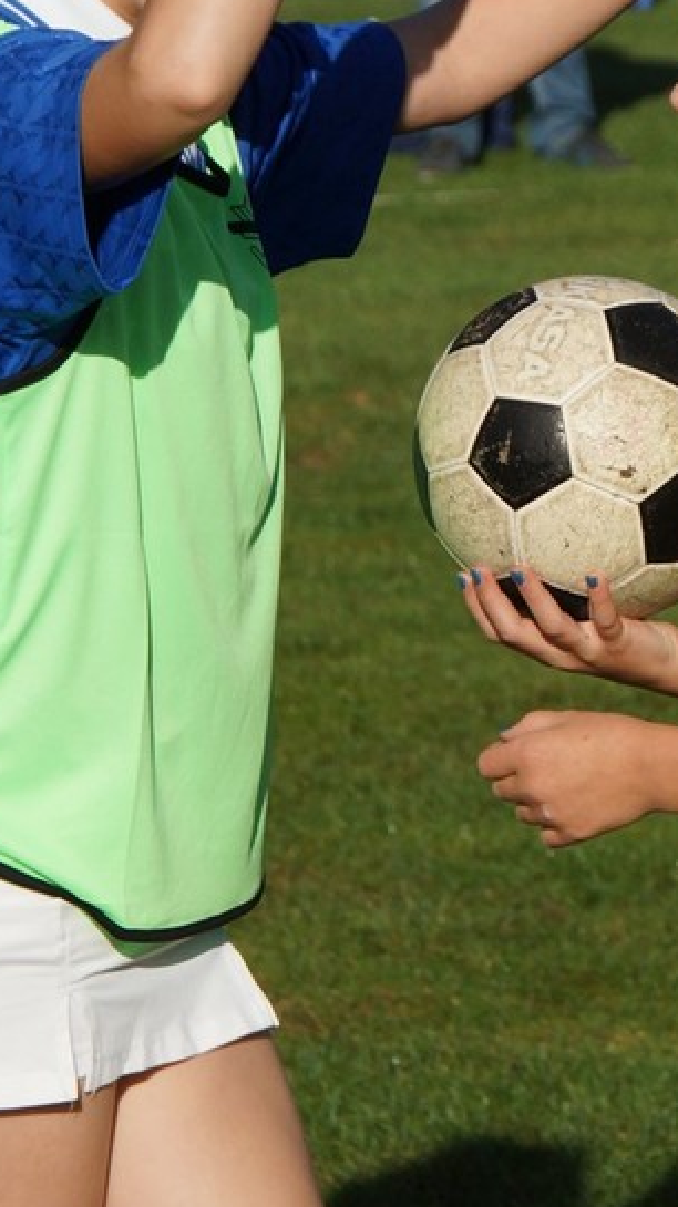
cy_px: 343
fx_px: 8033
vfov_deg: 8.6
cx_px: 474
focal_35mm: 251
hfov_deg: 4.8
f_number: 8
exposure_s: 1/500
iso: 100
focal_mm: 85
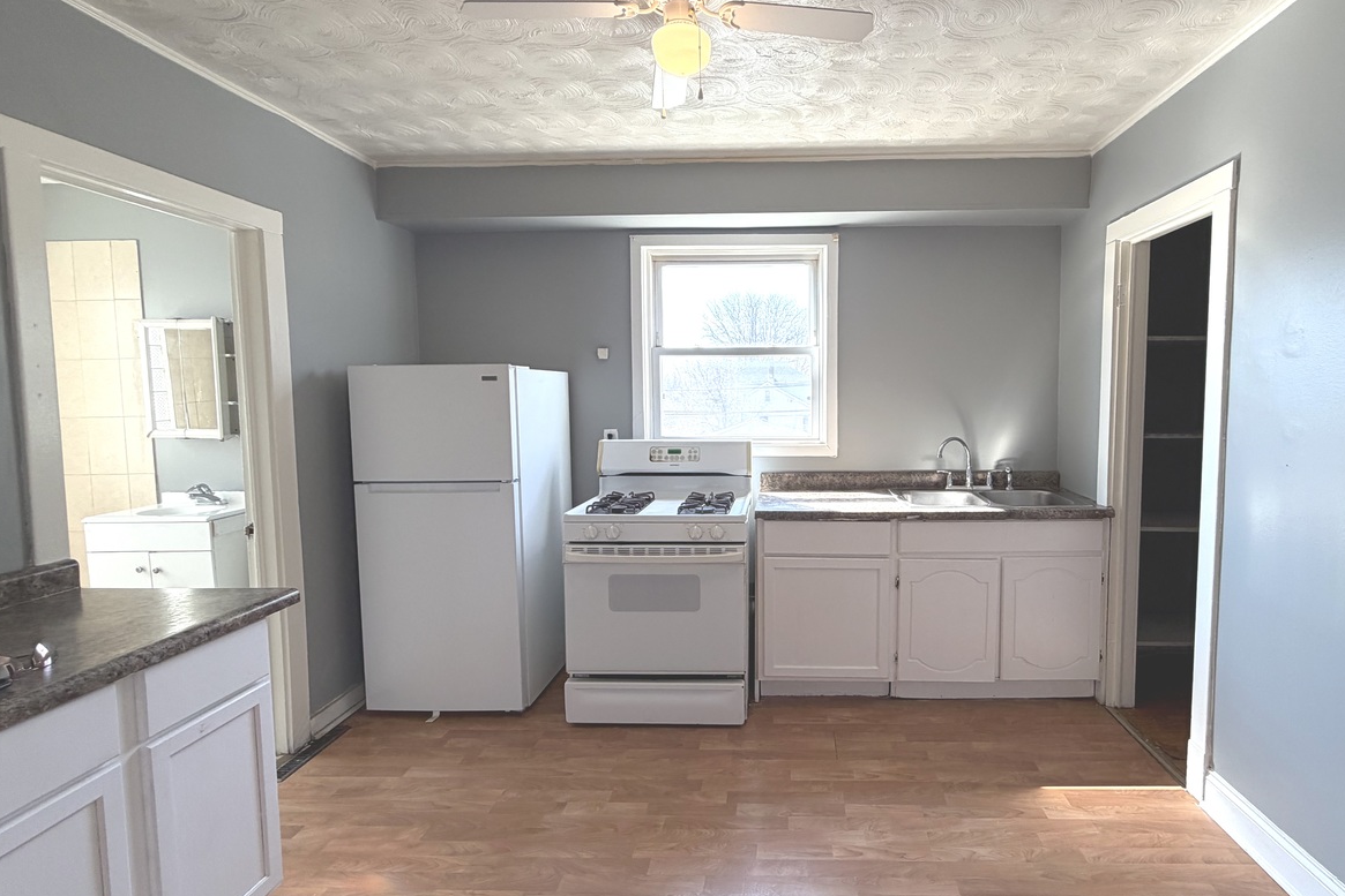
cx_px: 778
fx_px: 673
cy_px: 437
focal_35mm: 18
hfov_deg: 89.3
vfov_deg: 67.4
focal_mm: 2.22
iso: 125
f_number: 2.2
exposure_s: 1/120
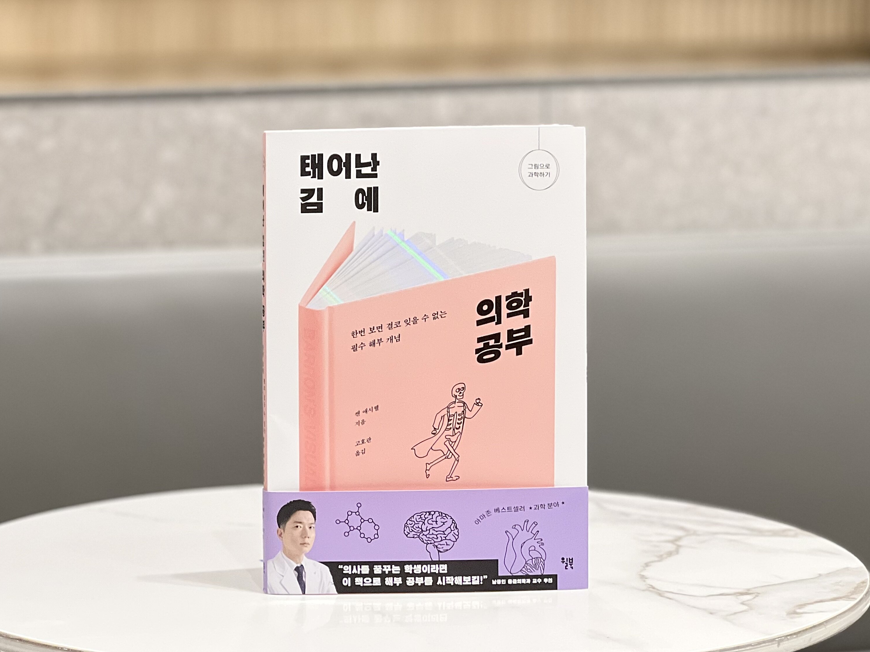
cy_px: 326
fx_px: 1960
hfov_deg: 25.0
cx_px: 438
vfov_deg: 18.9
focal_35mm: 78
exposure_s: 1/120
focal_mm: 9
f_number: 2.8
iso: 160
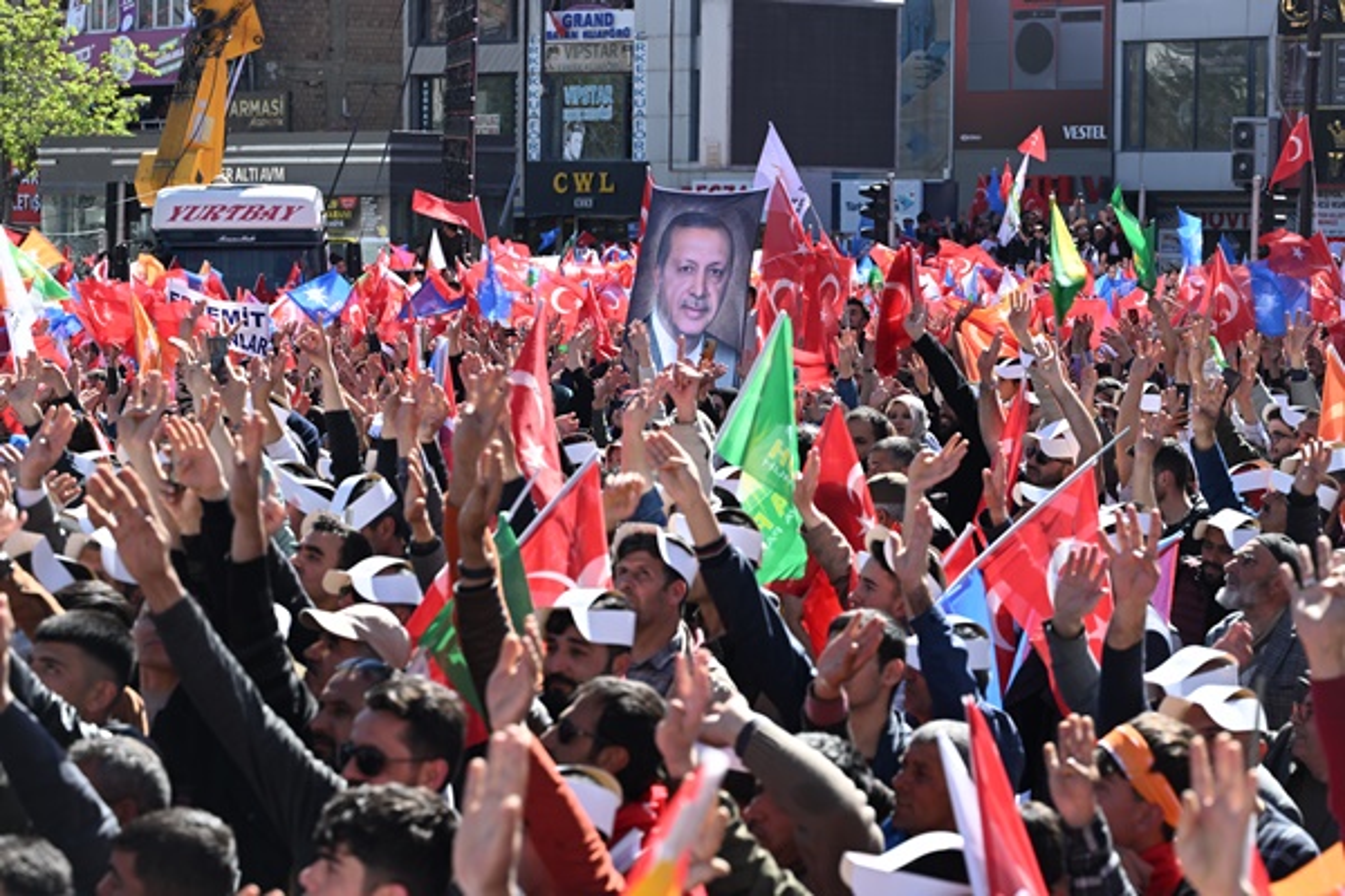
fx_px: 3923
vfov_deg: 13.0
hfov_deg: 19.5
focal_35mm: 105
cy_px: 448
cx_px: 672
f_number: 8
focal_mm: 105
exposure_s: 1/125
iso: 100
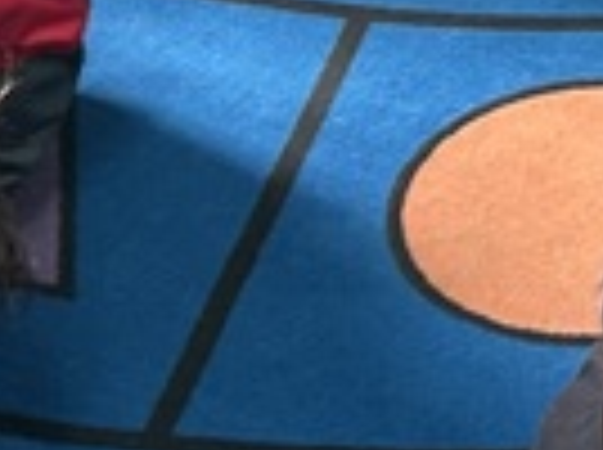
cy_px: -590
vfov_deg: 7.1
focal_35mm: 199
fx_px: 3460
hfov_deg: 9.4
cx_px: 1188
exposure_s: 1/41
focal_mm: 5.7
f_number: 1.5
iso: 125
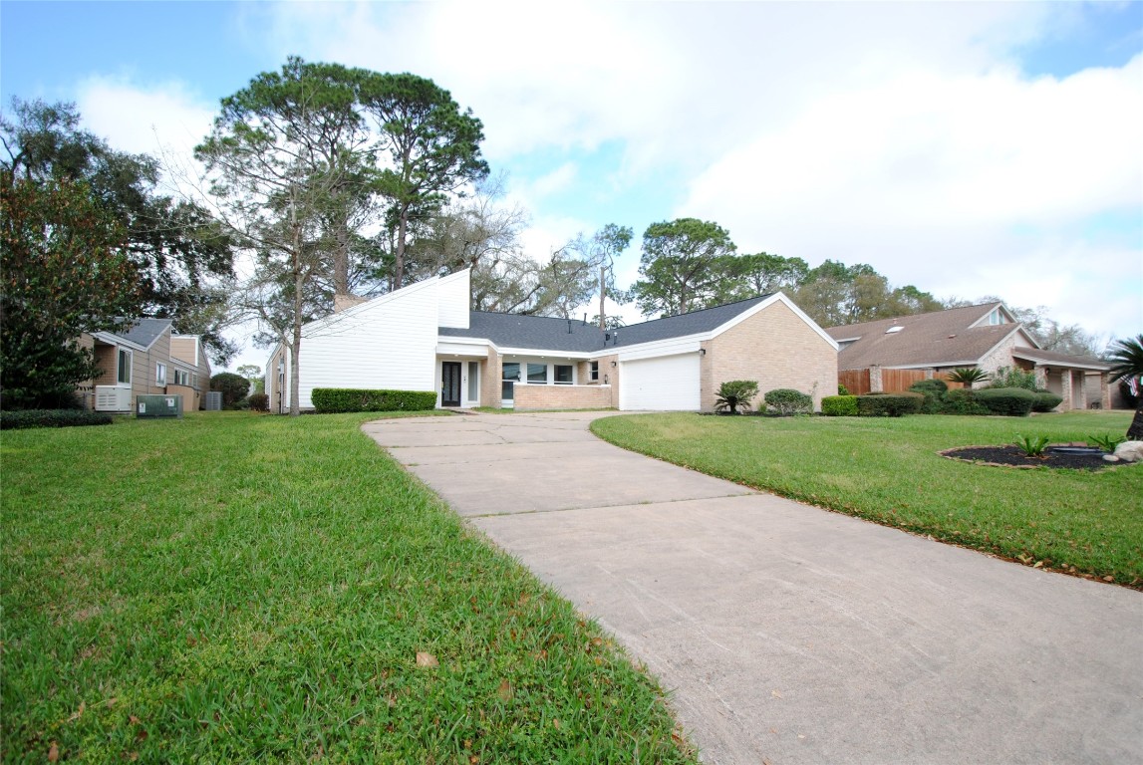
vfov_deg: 69.8
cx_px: 572
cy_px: 382
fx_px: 548
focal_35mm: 17
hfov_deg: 92.4
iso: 100
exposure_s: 1/400
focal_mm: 11.5
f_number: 4
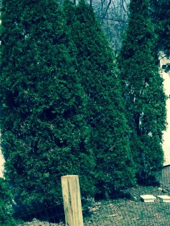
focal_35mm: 90
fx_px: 589
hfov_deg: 15.7
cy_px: 271
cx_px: 209
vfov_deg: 20.4
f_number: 2.2
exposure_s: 1/2053
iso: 40
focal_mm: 4.12
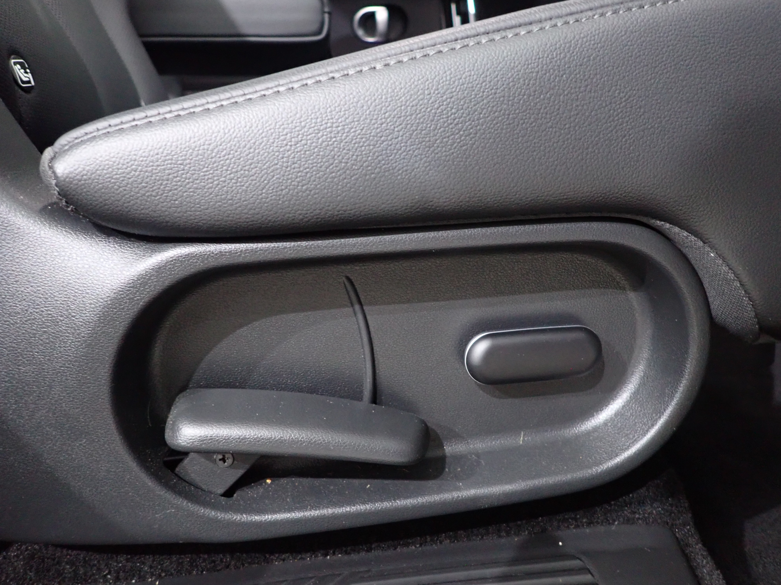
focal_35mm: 25
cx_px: 390
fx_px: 564
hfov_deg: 69.4
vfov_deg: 54.9
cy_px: 292
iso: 800
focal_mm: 4.5
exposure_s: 1/20
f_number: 2
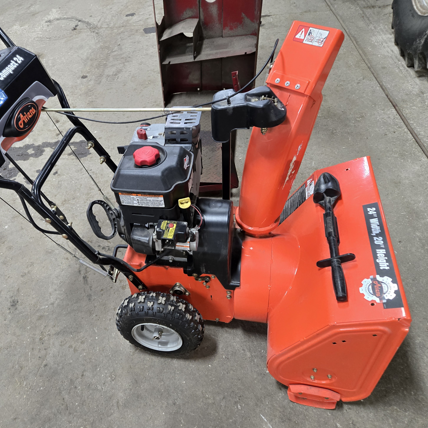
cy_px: 221
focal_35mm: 28
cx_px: 158
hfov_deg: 56.5
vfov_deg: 57.3
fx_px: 392
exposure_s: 1/120
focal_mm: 5.4
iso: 640
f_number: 1.8
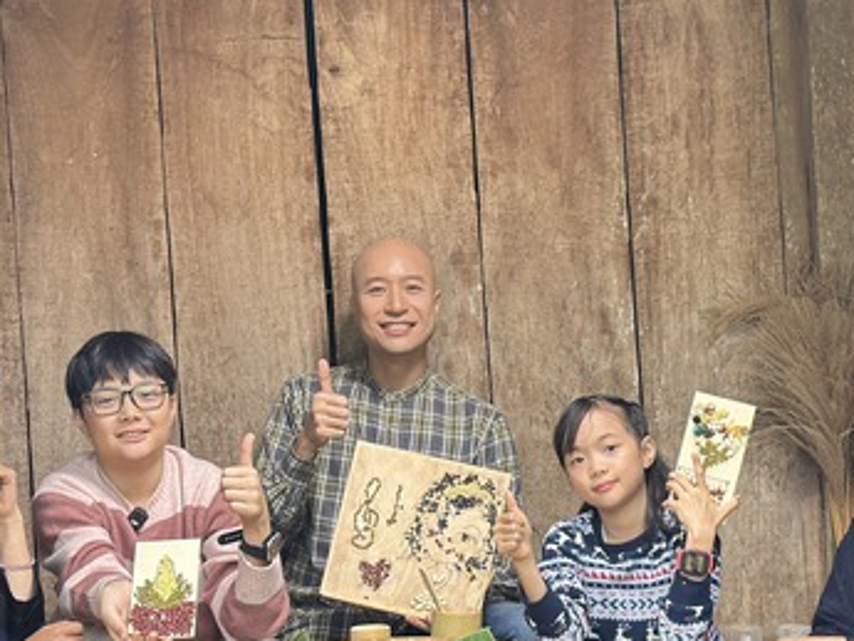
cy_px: 366
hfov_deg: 22.0
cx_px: 376
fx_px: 2196
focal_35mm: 89
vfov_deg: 16.6
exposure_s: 1/87
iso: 125
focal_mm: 6.86
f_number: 1.78
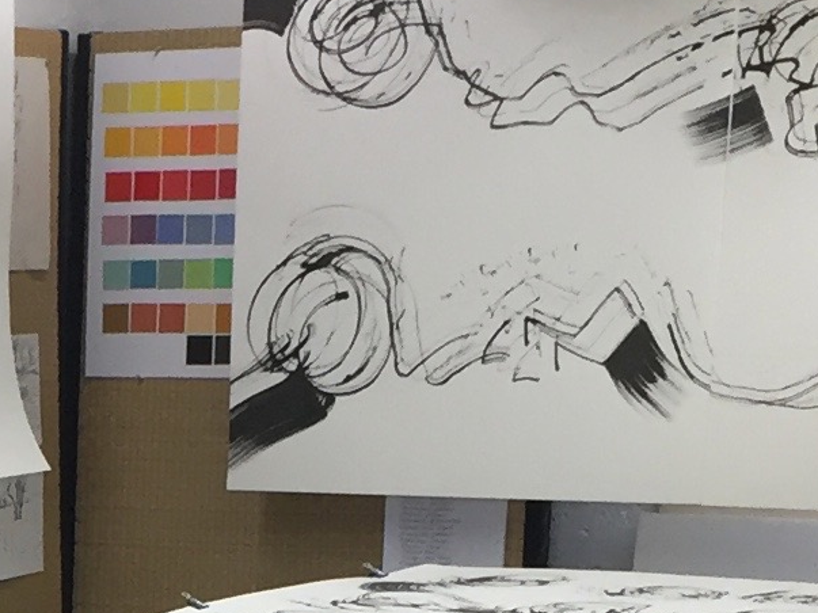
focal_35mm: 157
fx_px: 3709
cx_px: -327
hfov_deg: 12.1
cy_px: 1130
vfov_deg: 9.0
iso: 32
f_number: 2.2
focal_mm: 4.15
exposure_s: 1/40
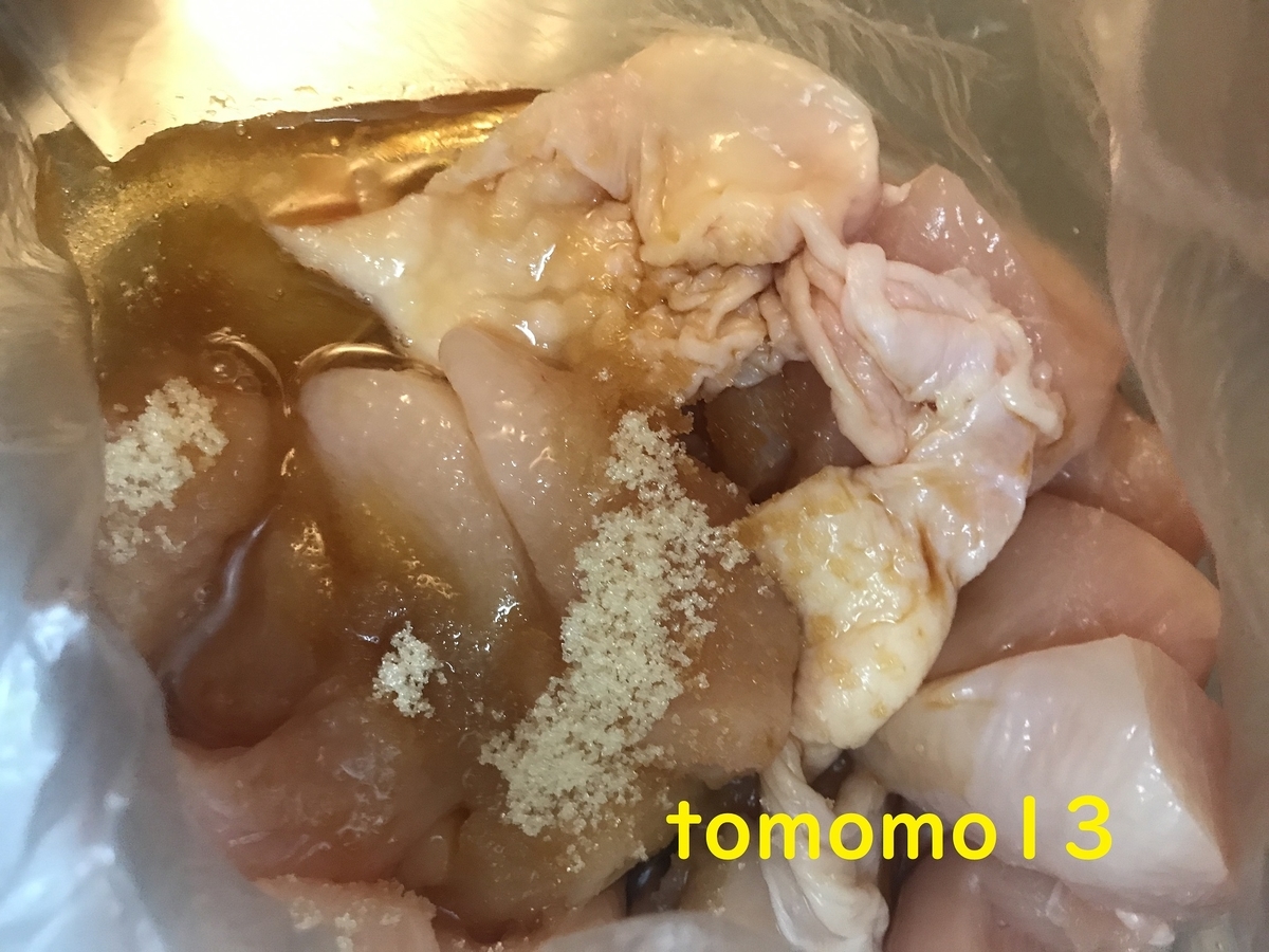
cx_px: 634
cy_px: 476
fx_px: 1026
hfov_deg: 63.4
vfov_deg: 49.7
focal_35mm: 28
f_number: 1.8
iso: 100
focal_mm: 3.99
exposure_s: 1/13
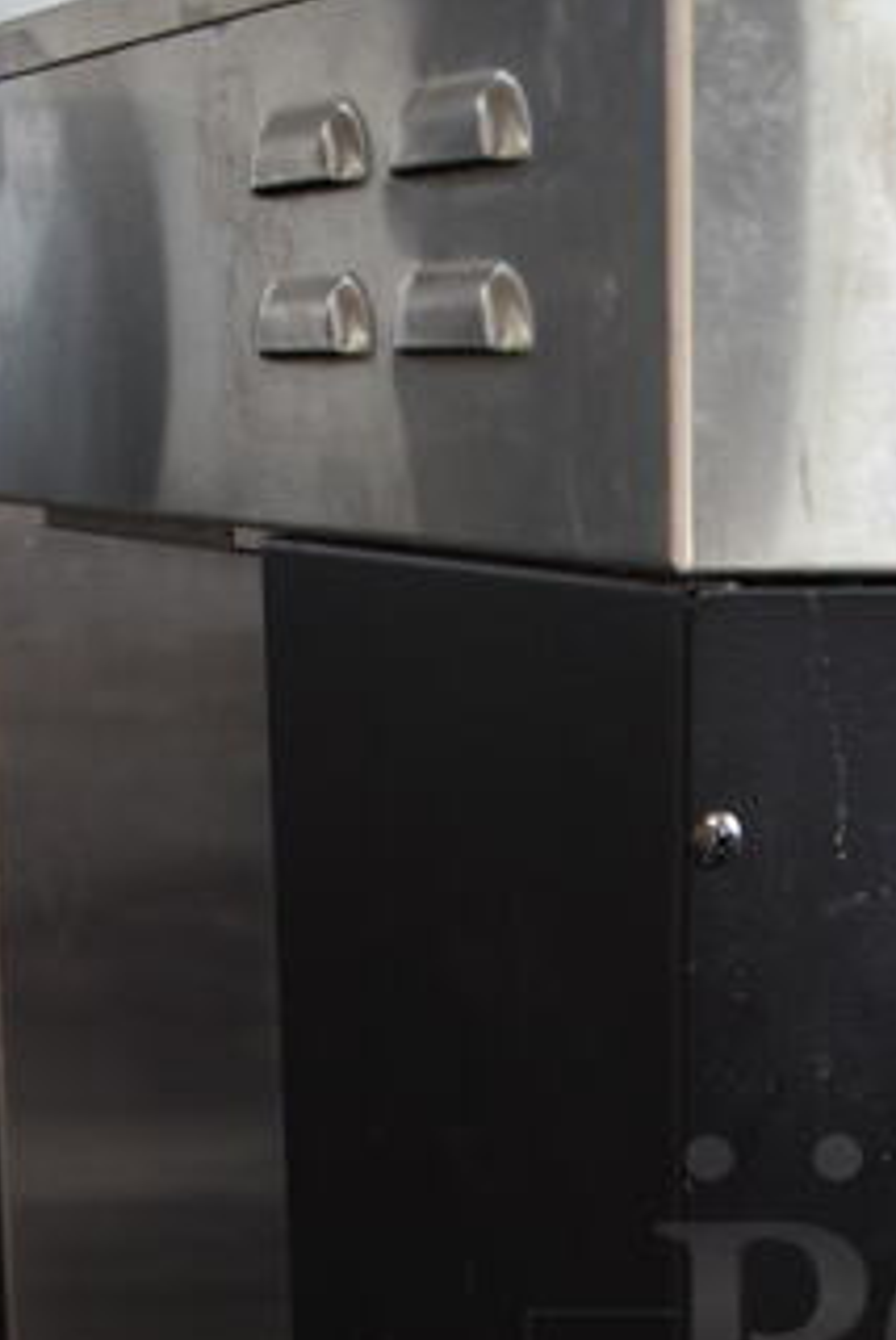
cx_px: 967
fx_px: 2868
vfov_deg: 25.1
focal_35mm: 77
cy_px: 1330
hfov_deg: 17.2
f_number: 3.5
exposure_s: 1/30
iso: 450
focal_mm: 18
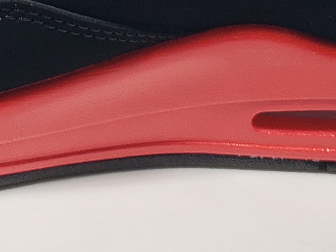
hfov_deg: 12.7
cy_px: -407
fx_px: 1485
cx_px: -17
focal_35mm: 153
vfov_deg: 8.6
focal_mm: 4.3
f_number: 1.5
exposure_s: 1/276
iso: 50
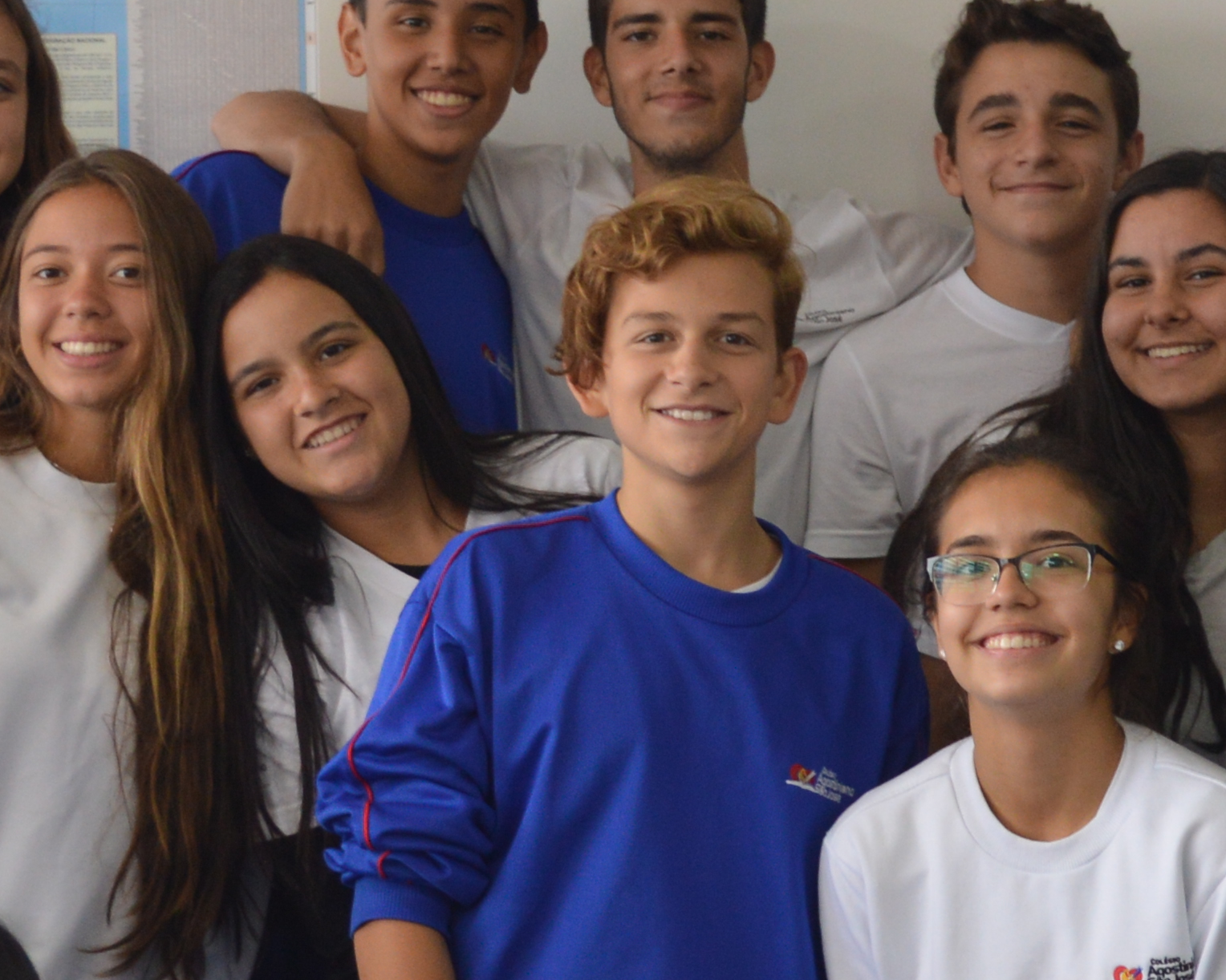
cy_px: 727
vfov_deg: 10.7
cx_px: 1011
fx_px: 5224
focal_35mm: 144
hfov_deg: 13.3
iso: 400
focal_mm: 26
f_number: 4.2
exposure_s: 1/60
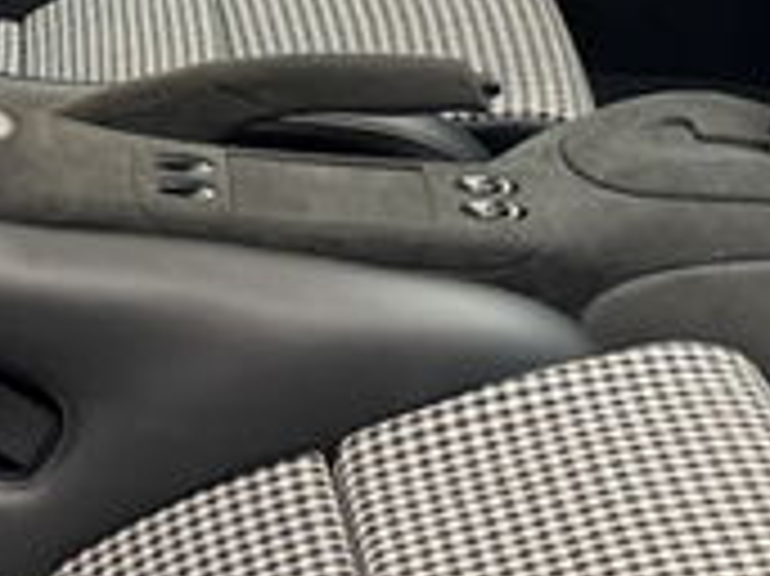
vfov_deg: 13.4
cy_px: -76
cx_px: 135
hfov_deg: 18.0
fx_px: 2401
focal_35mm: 108
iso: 500
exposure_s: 1/50
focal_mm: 6.76
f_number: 1.78
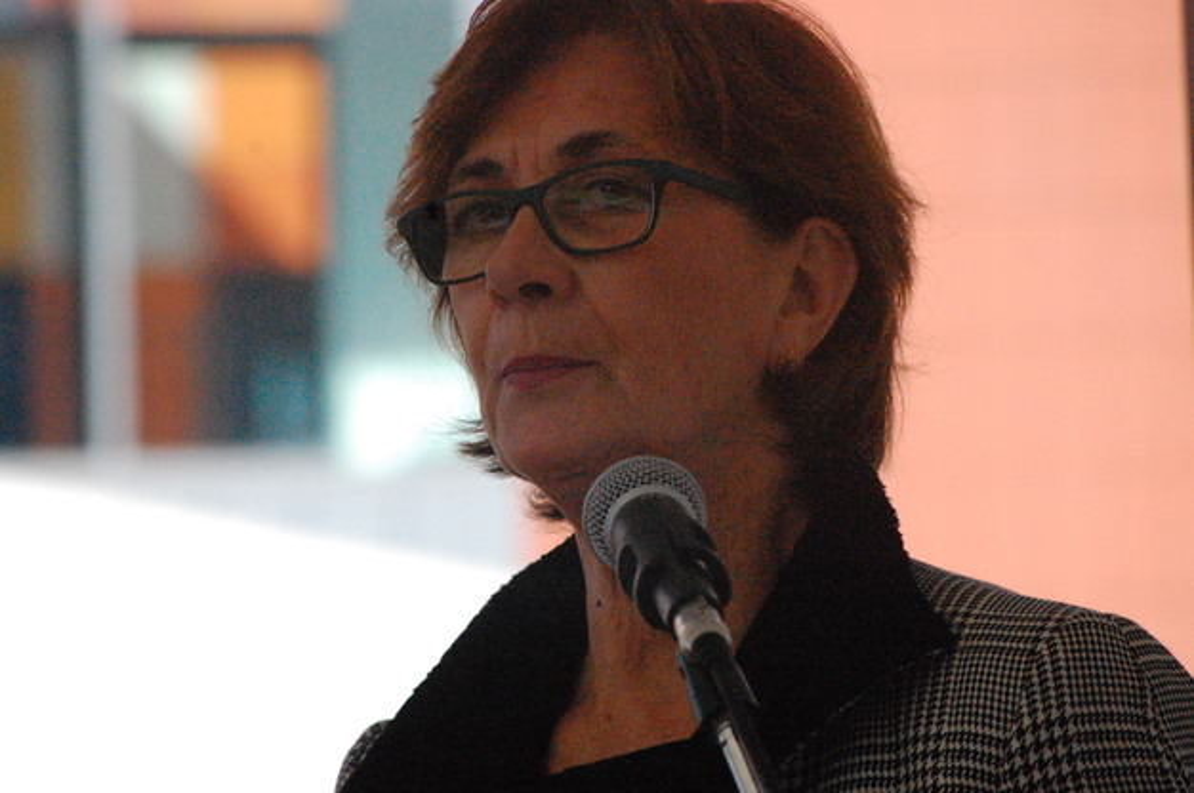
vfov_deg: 4.6
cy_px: 396
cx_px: 597
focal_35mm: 300
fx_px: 9939
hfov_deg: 6.9
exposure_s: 1/4000
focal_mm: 200
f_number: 8
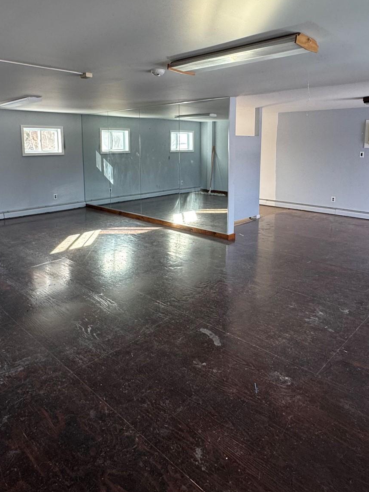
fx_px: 355
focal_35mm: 25
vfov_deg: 68.6
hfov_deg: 54.9
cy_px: 194
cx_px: 182
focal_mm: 2.22
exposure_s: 1/99
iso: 160
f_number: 2.2
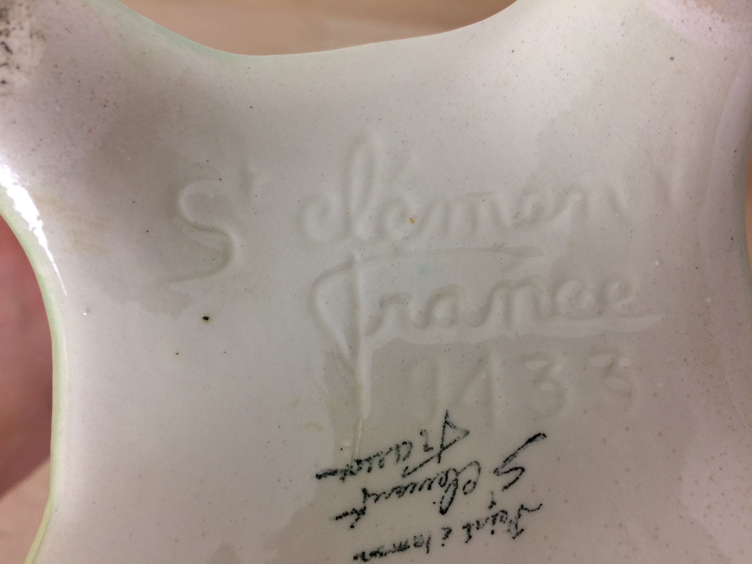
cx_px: 376
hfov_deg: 61.7
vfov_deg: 48.2
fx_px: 630
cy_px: 282
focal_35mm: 29
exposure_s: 1/33
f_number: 2.2
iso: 50
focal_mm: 4.15
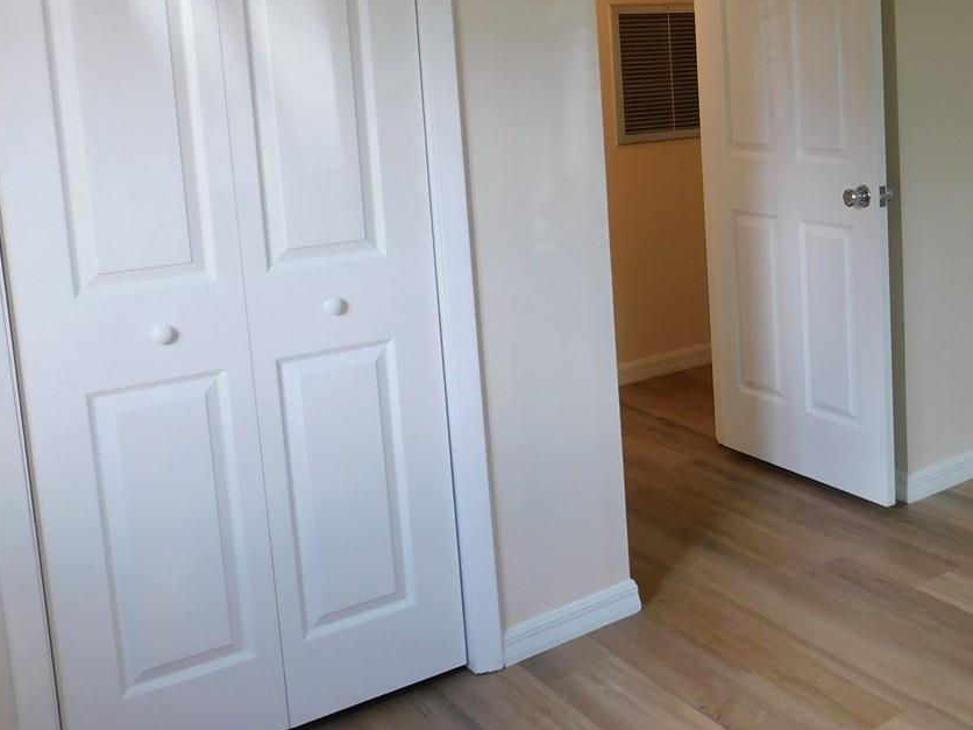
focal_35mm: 44
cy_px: 211
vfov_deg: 32.4
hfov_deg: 40.5
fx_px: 1237
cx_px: 824
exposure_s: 1/50
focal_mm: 4
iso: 125
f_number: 3
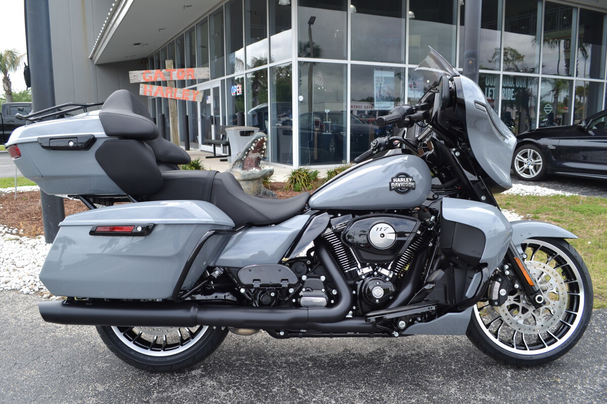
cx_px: 304
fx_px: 455
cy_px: 202
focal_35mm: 27
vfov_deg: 47.9
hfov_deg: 67.4
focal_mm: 18
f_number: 6.3
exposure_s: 1/160
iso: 100
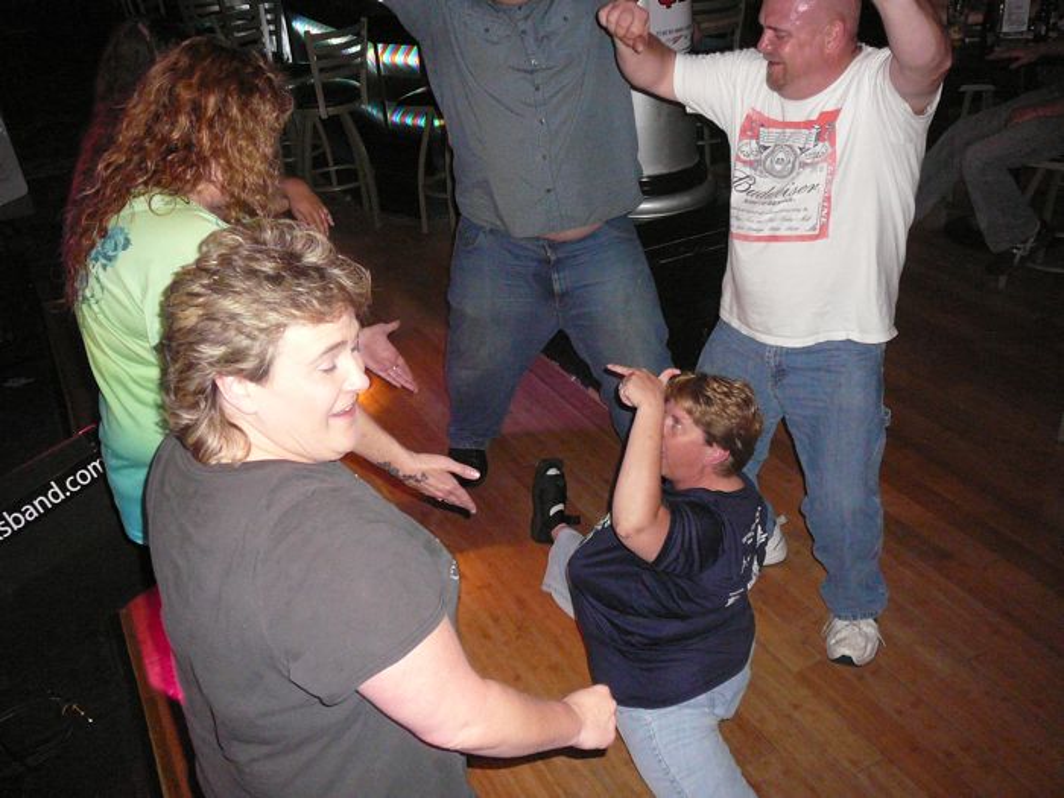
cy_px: 399
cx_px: 532
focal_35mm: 35
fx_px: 1076
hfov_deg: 52.6
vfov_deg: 40.7
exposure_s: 1/30
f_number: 2.8
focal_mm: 5.2
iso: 400
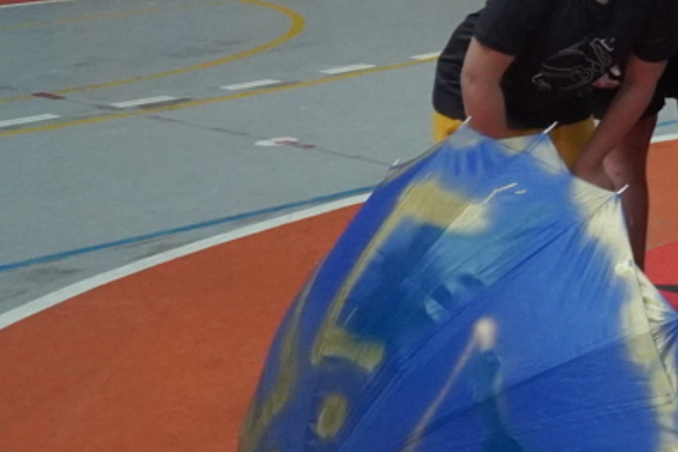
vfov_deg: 13.3
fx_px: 1846
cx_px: 1337
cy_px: -192
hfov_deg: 16.3
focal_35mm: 98
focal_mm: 16
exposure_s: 1/160
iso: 3200
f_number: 4
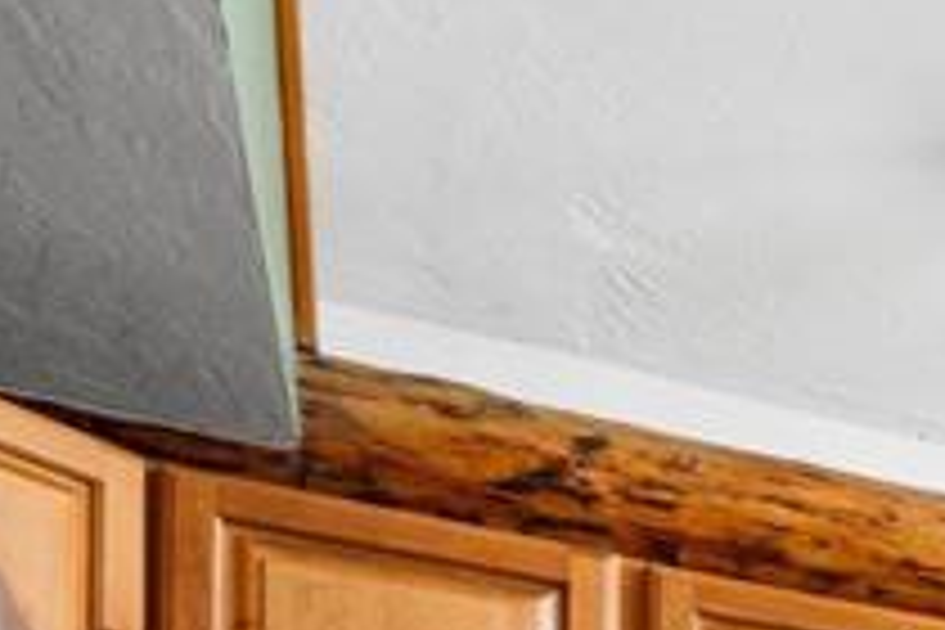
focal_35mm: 85
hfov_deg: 15.1
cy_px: 1404
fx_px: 2243
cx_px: 2214
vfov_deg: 13.0
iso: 400
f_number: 8
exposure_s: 1/8
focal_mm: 17.5
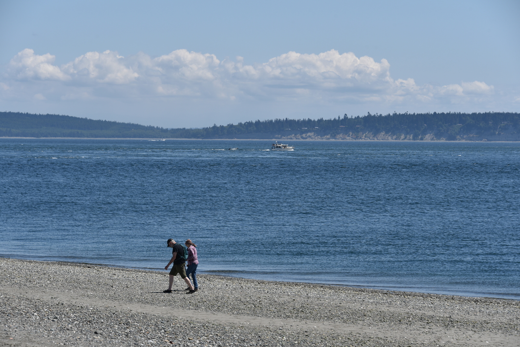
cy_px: 174
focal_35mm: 122
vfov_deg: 11.2
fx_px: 1763
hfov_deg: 16.8
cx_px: 260
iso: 100
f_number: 9
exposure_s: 1/320
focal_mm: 122
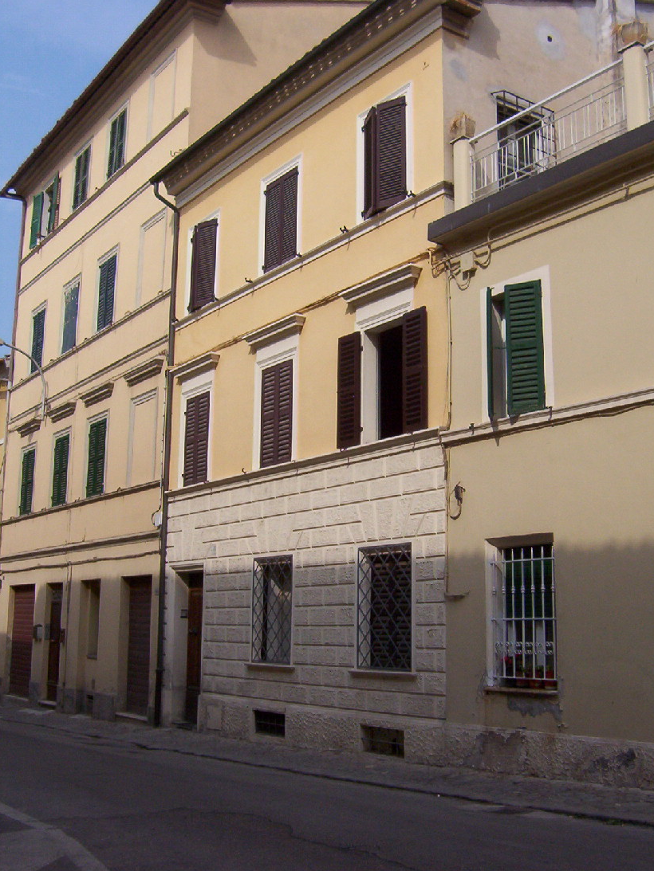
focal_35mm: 39
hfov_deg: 36.8
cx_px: 352
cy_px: 426
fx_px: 982
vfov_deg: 47.9
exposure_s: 1/1230
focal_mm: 5.54
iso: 100
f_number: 5.24
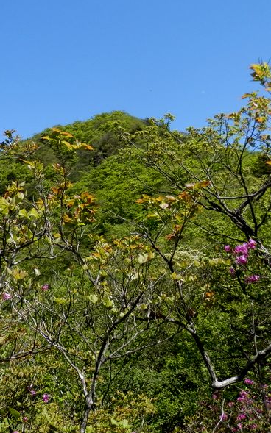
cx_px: 124
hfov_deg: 35.3
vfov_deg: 54.0
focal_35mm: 36
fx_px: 426
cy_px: 219
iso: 80
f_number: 3
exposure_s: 1/800
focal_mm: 4.5
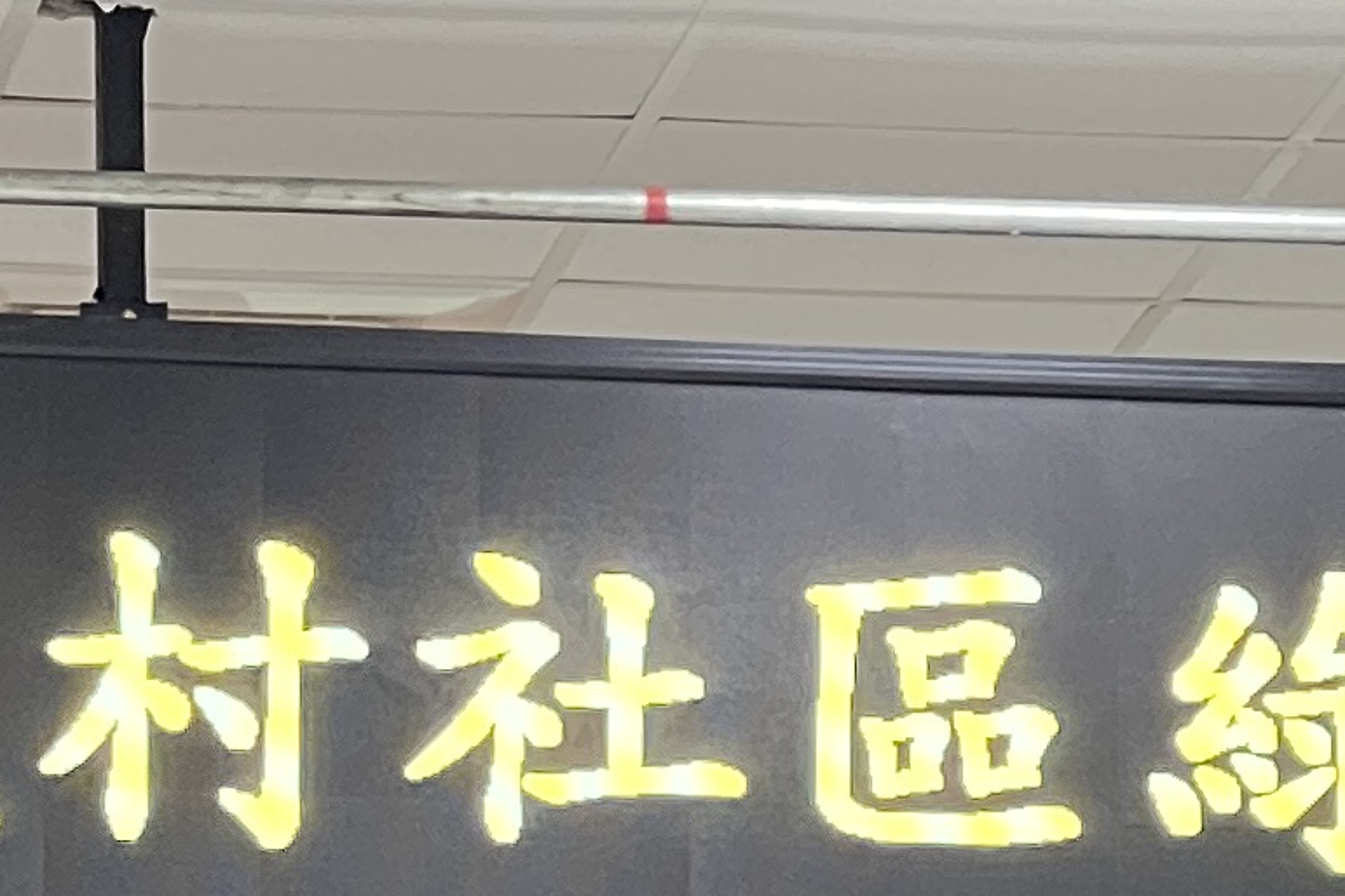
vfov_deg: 3.9
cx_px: 23
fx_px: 13001
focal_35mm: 348
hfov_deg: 5.9
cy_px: 2174
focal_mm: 7.5
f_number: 2.2
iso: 250
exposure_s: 1/60
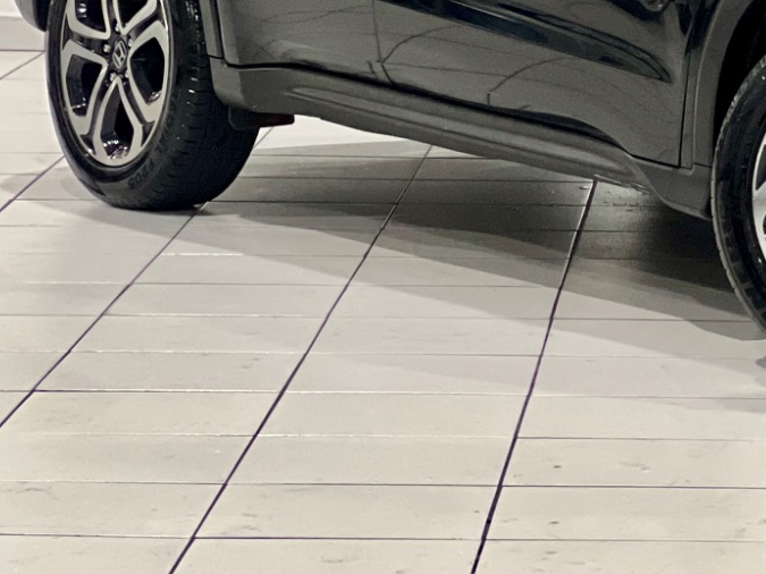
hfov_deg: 8.9
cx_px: 921
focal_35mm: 219
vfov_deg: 6.7
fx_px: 4845
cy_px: -212
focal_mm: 9
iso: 320
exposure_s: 1/40
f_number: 2.8
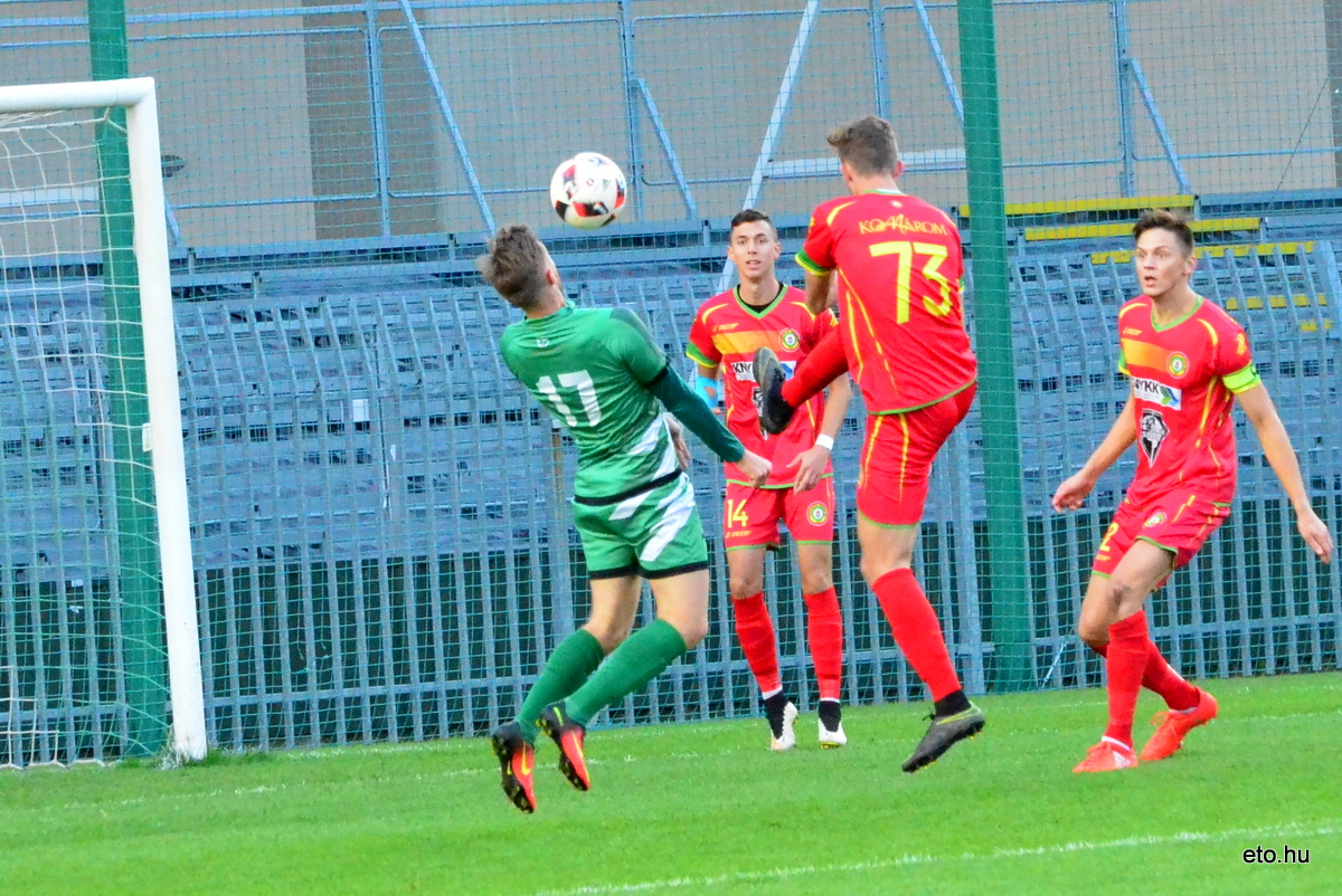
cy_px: 448
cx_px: 671
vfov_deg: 6.8
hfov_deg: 10.2
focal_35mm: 202
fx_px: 7554
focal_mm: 135
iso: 6400
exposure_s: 1/1000
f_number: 7.1
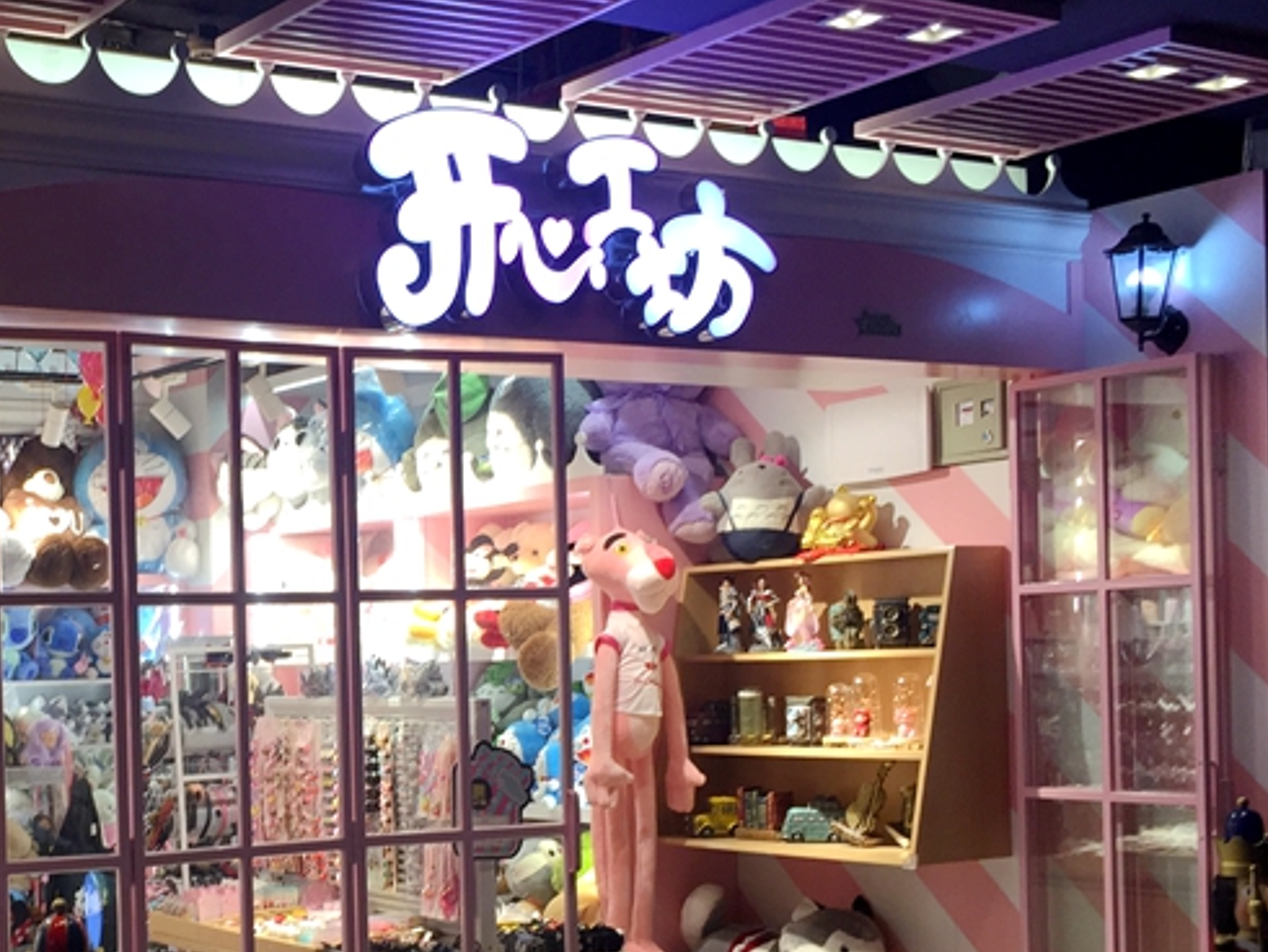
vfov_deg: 26.4
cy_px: 670
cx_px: 184
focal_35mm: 55
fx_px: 2016
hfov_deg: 33.5
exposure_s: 1/50
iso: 40
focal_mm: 4.15
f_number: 2.2
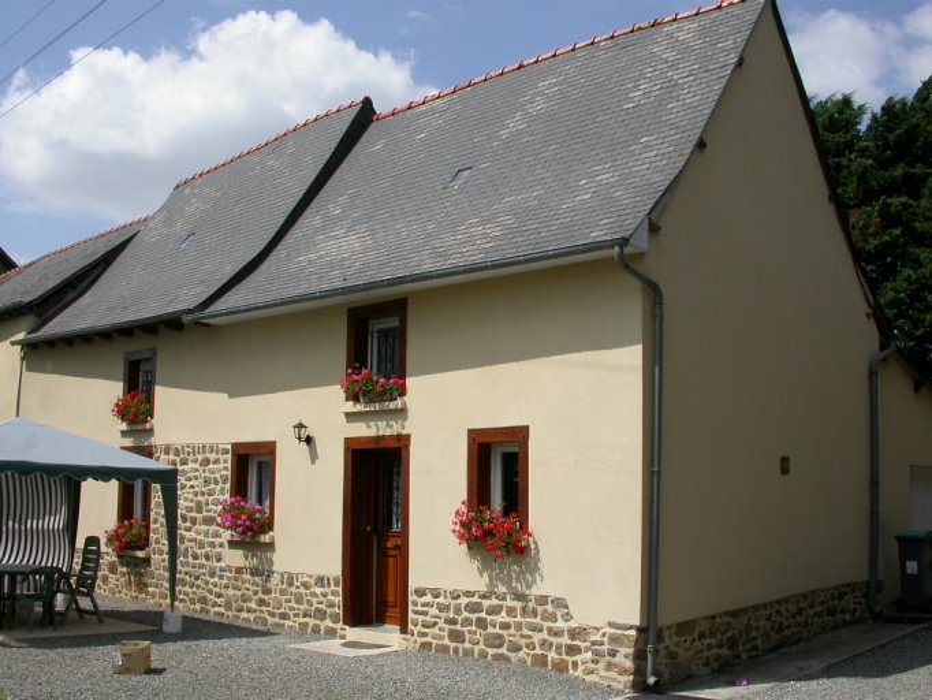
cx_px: 466
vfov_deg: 37.7
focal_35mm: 38
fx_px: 1023
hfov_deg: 49.0
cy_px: 350
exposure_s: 1/523
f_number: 7.5
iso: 100
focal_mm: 7.85
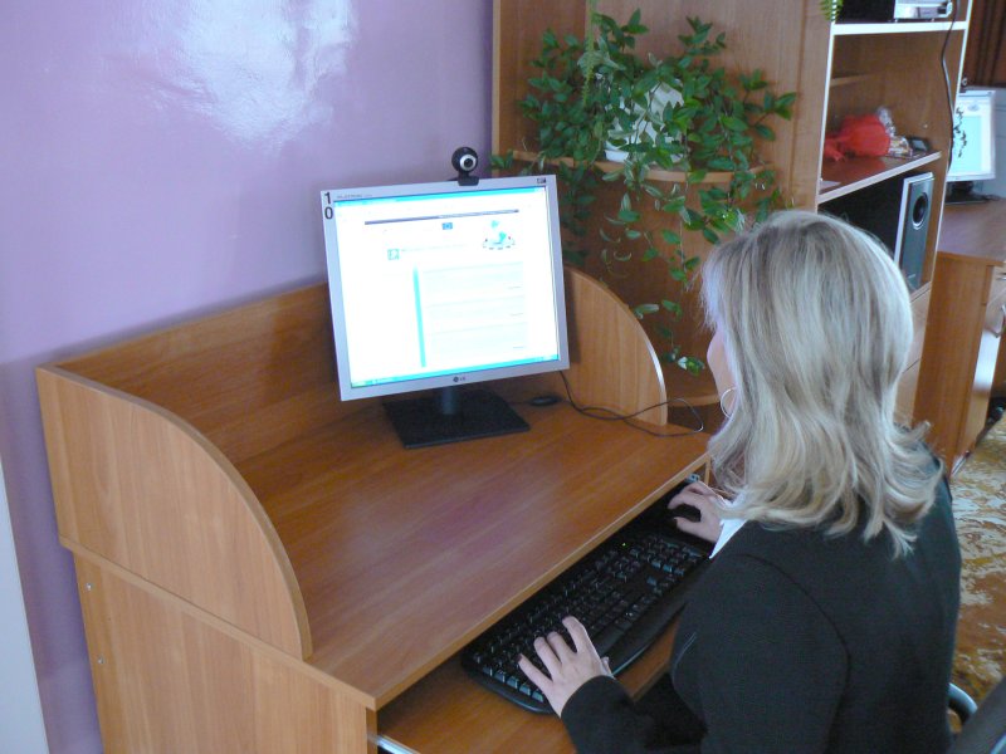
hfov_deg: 51.4
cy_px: 377
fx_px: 1046
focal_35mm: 36
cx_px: 503
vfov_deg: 39.7
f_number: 2.8
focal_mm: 6
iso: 200
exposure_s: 1/20
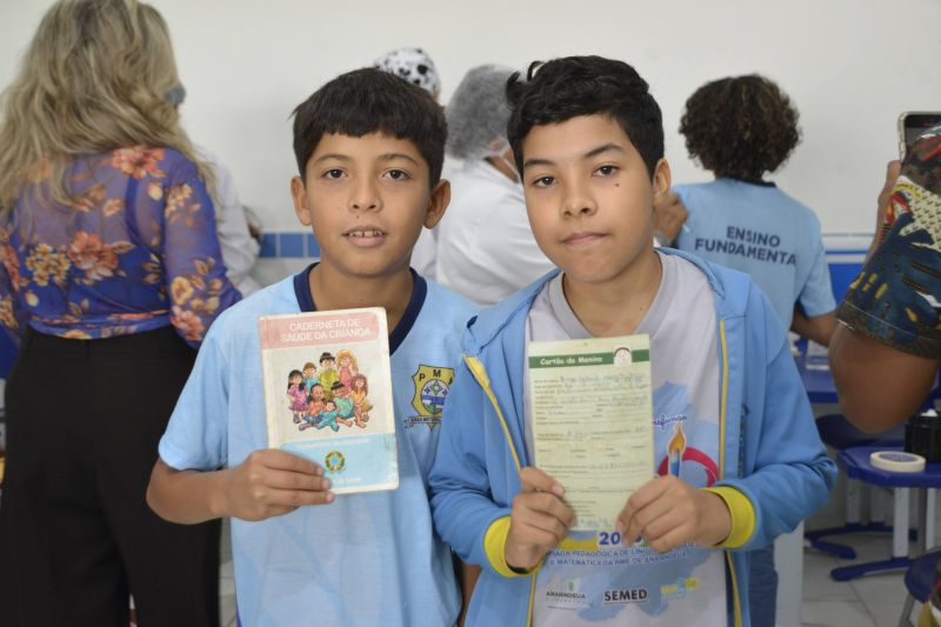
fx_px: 1176
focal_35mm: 45
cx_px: 470
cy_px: 314
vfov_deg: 29.9
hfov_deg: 43.6
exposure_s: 1/80
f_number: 5
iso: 1250
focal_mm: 45
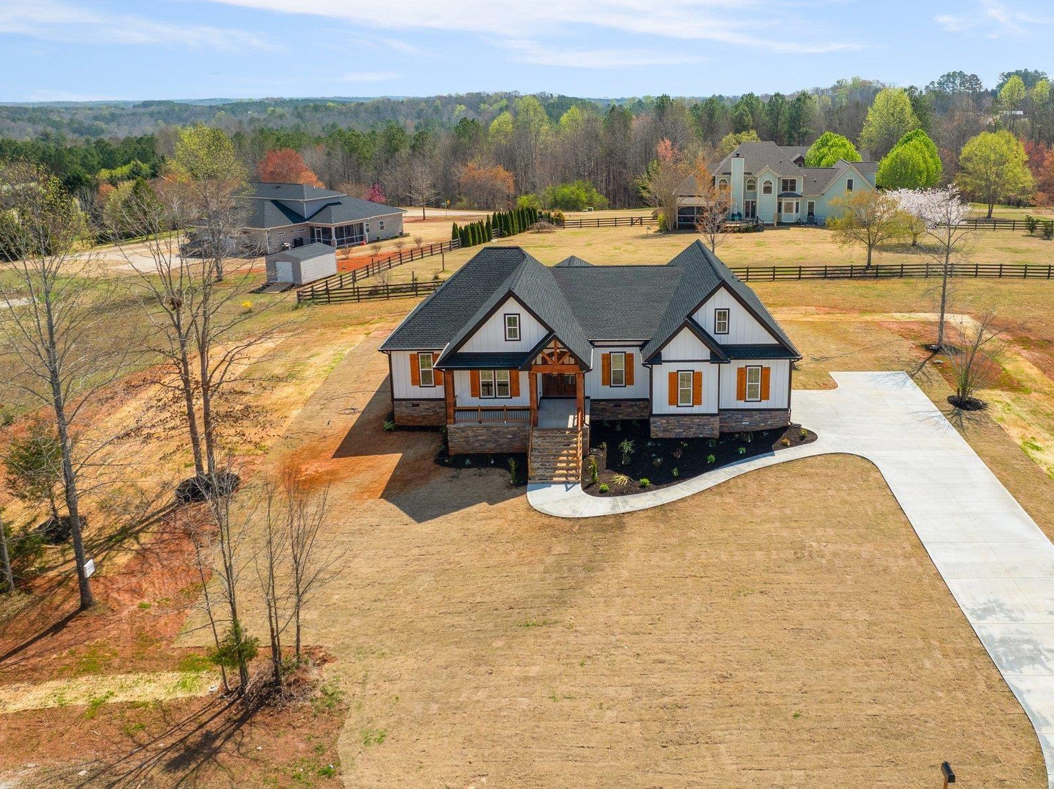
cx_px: 621
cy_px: 364
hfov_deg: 56.5
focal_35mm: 32
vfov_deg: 44.1
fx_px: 974
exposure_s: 1/320
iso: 120
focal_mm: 12.29
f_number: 2.8
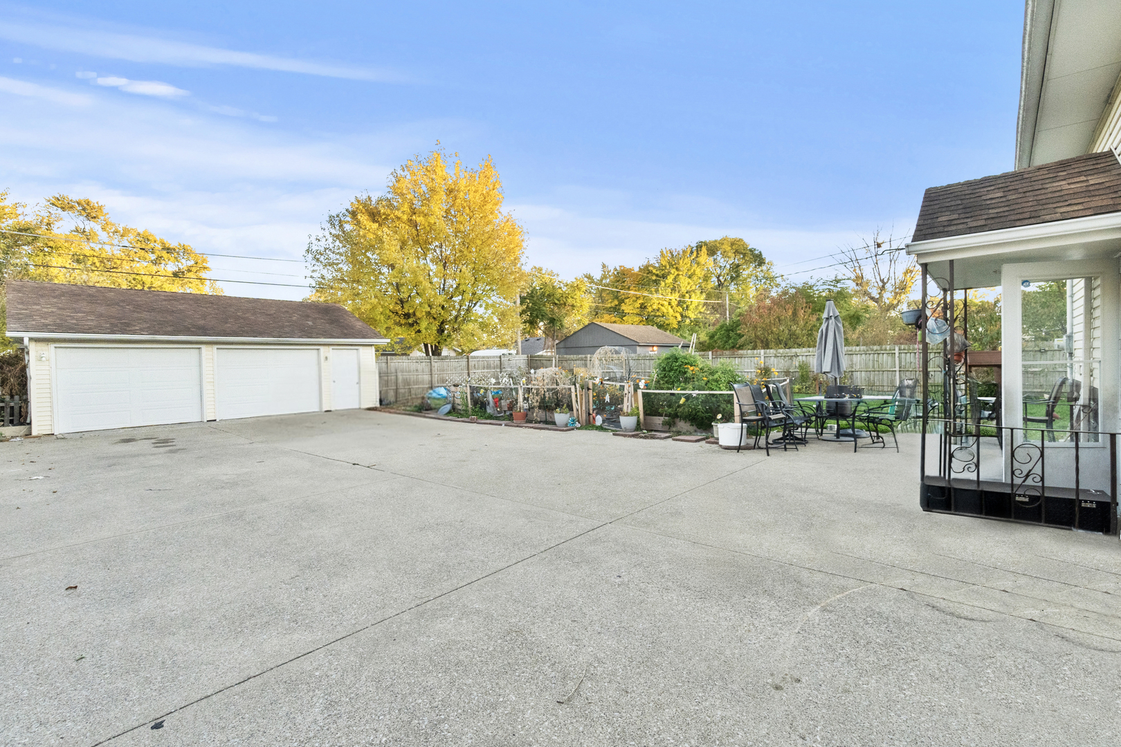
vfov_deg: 77.3
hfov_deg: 100.4
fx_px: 467
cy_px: 374
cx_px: 560
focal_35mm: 15
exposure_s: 1/100
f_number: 8
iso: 1250
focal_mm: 10
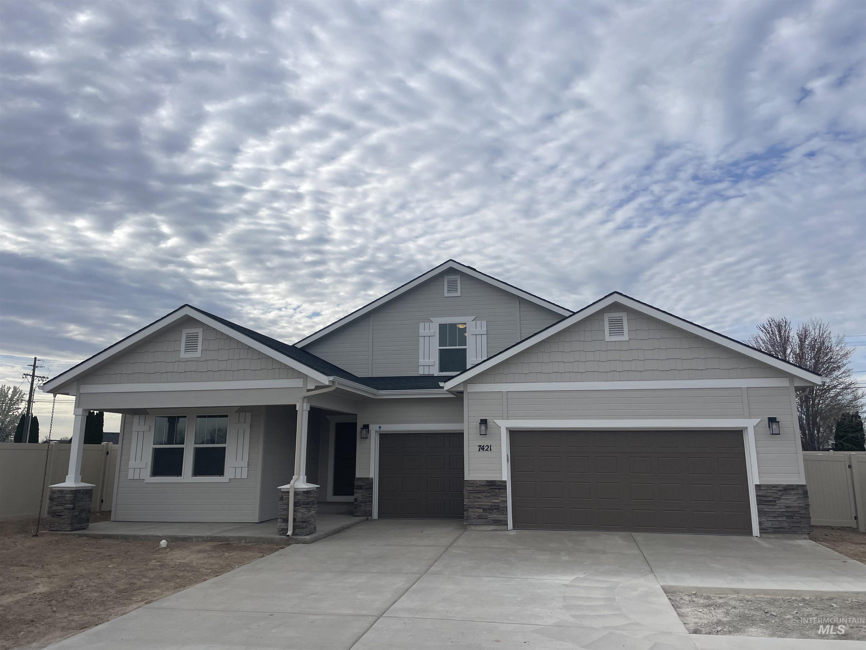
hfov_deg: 67.3
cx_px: 433
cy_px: 325
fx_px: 650
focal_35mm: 26
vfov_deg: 53.1
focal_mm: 4.2
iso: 32
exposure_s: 1/5051
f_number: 1.6
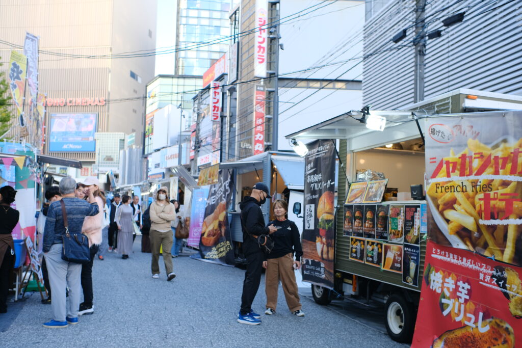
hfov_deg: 54.4
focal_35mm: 35
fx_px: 508
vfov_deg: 37.9
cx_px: 261
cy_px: 174
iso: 320
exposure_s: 1/400
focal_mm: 23
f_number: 2.5
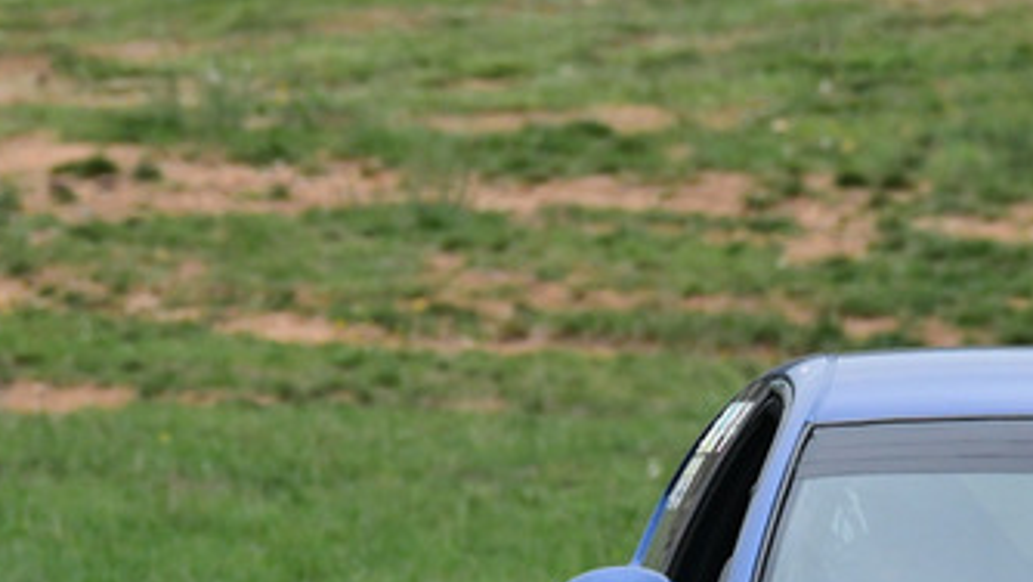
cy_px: 647
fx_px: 51640
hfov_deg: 1.1
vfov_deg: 0.6
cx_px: 671
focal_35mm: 1885
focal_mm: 500
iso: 1250
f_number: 11
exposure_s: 1/640
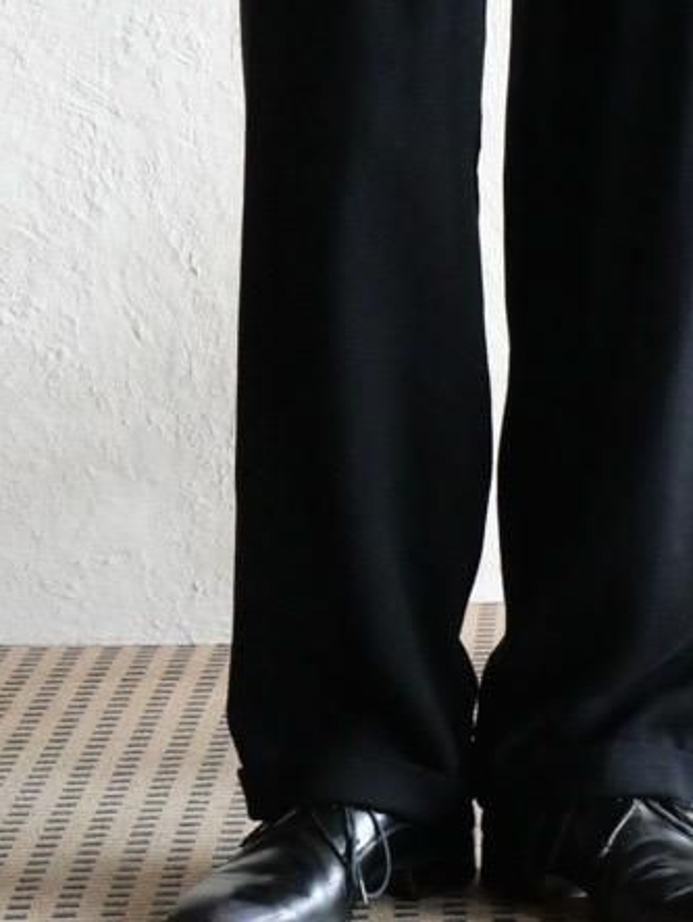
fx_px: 4771
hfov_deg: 8.3
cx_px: 495
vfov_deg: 10.9
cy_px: -119
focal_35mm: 179
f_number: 3.7
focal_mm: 31
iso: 3200
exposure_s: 1/30
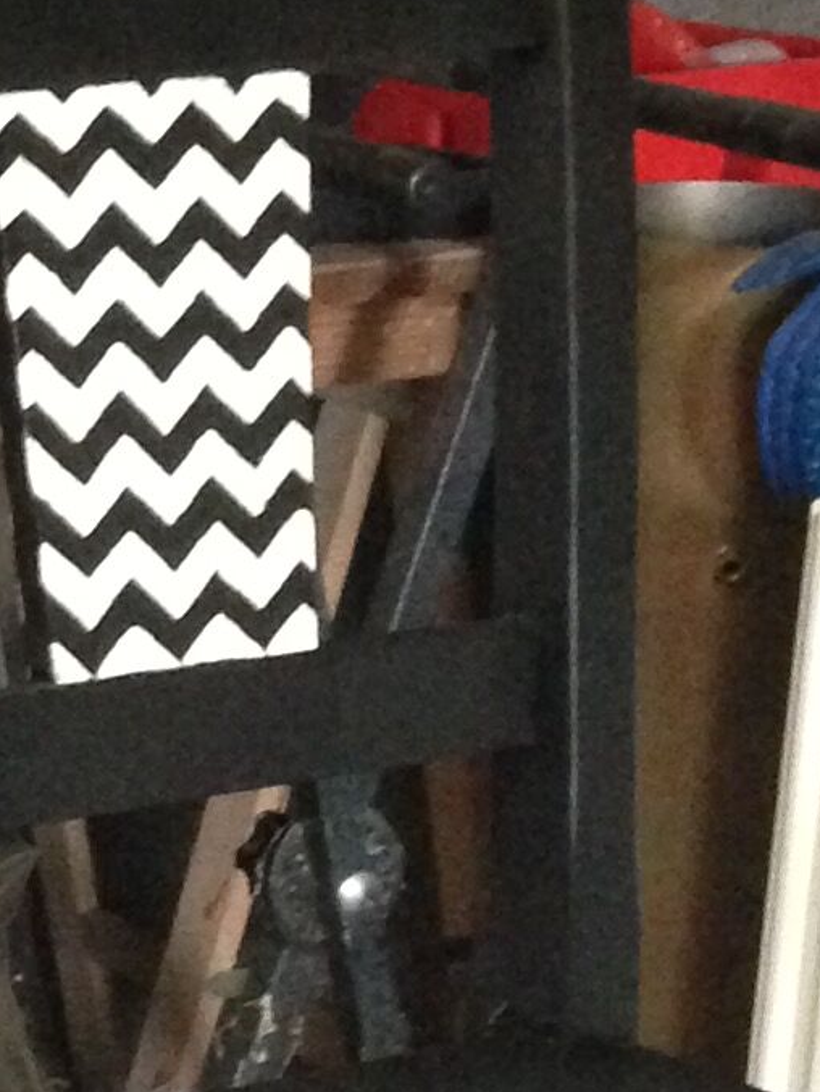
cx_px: -893
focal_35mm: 159
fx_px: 5020
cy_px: 1021
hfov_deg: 8.8
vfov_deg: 12.3
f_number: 2.4
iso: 500
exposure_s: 1/15
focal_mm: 4.12
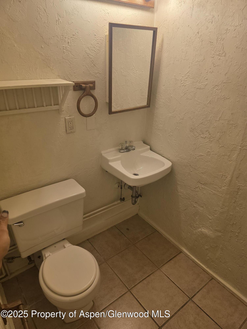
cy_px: 164
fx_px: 219
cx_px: 124
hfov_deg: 58.9
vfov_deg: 73.9
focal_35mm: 23
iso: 125
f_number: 1.7
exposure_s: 1/120
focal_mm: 6.3
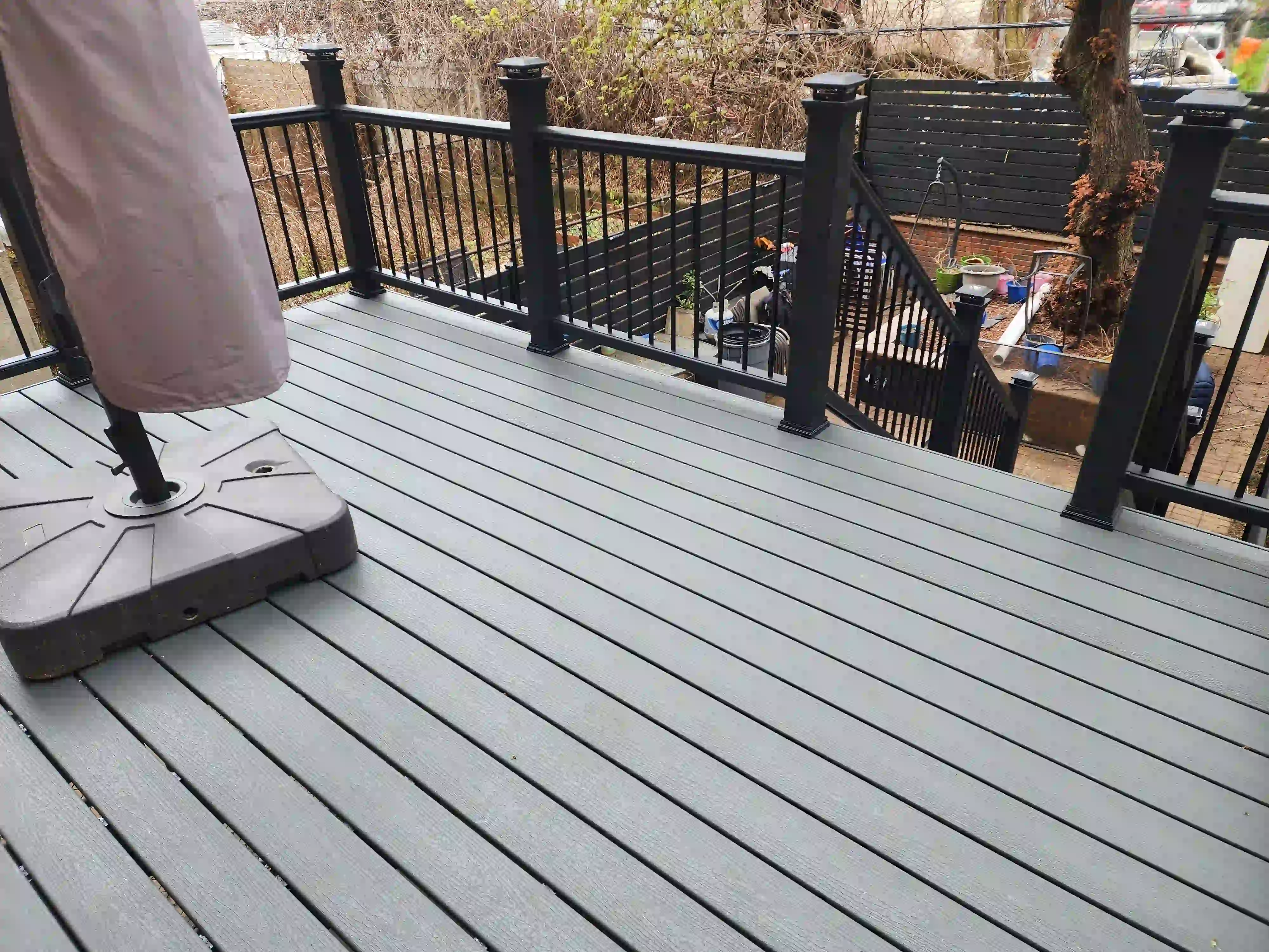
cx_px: 634
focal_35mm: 23
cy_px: 476
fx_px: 843
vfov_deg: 58.9
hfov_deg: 73.9
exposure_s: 1/180
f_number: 1.8
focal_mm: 6.4
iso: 32
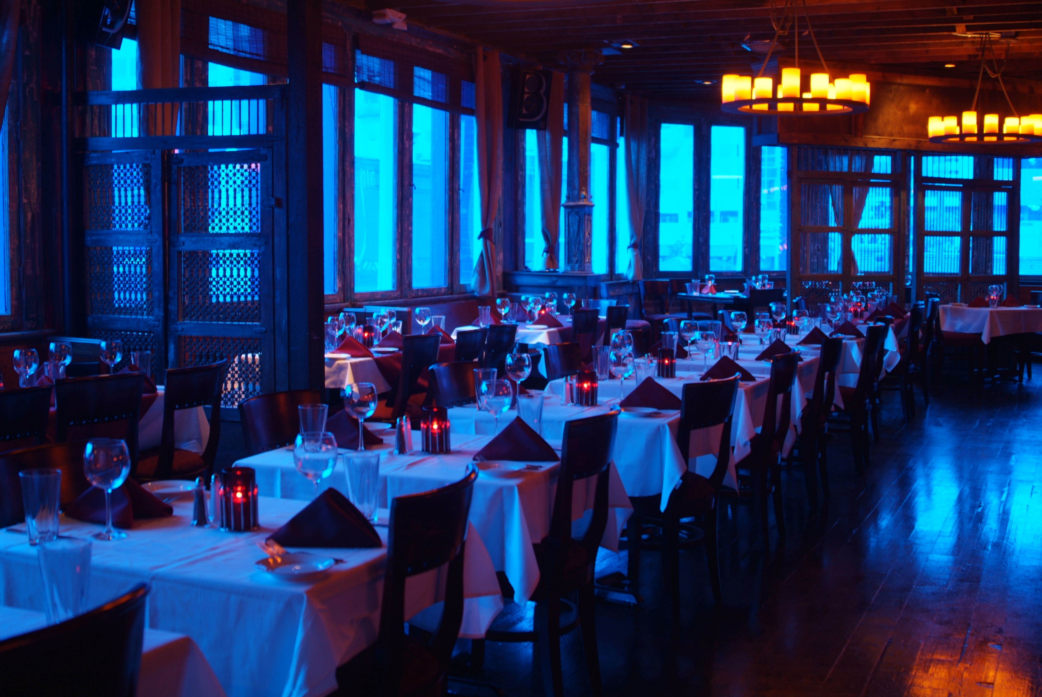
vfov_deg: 32.0
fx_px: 1217
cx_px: 521
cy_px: 348
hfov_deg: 46.4
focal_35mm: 42
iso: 100
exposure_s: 1
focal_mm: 28
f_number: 3.5
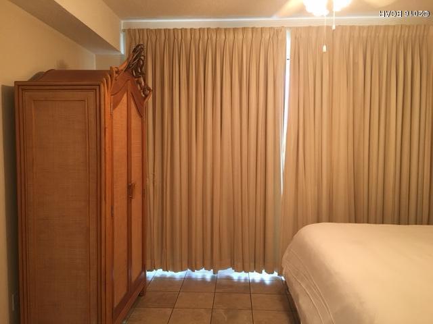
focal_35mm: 29
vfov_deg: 48.2
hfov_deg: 61.7
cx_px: 216
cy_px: 162
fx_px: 363
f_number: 2.2
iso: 160
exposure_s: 1/30
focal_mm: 4.15
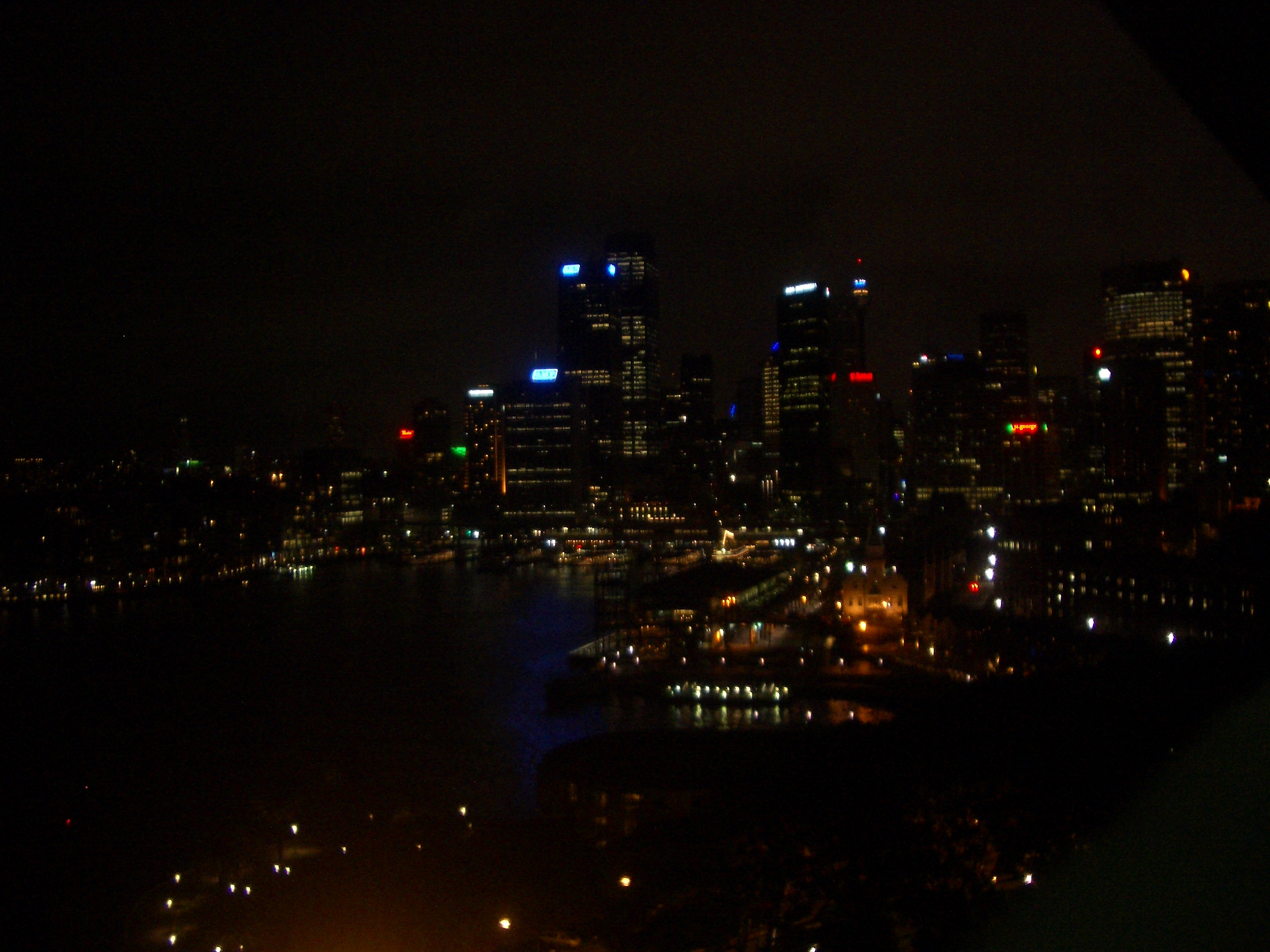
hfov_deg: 52.6
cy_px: 476
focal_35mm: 35
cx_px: 635
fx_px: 1284
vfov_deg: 40.7
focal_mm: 5.8
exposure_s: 1/8
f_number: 2.6
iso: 100
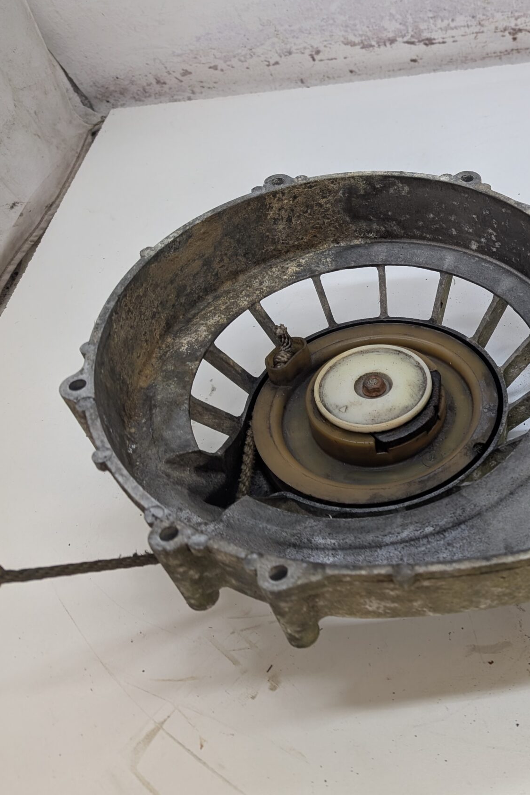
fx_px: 839
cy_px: 412
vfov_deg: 50.7
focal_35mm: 38
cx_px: 573
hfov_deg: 31.4
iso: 84
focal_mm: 6.9
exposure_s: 1/61.6
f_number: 1.68
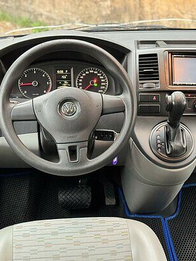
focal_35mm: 65
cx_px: 108
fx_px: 491
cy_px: 132
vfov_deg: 29.8
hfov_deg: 22.6
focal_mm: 6.76
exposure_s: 1/40
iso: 400
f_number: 1.78
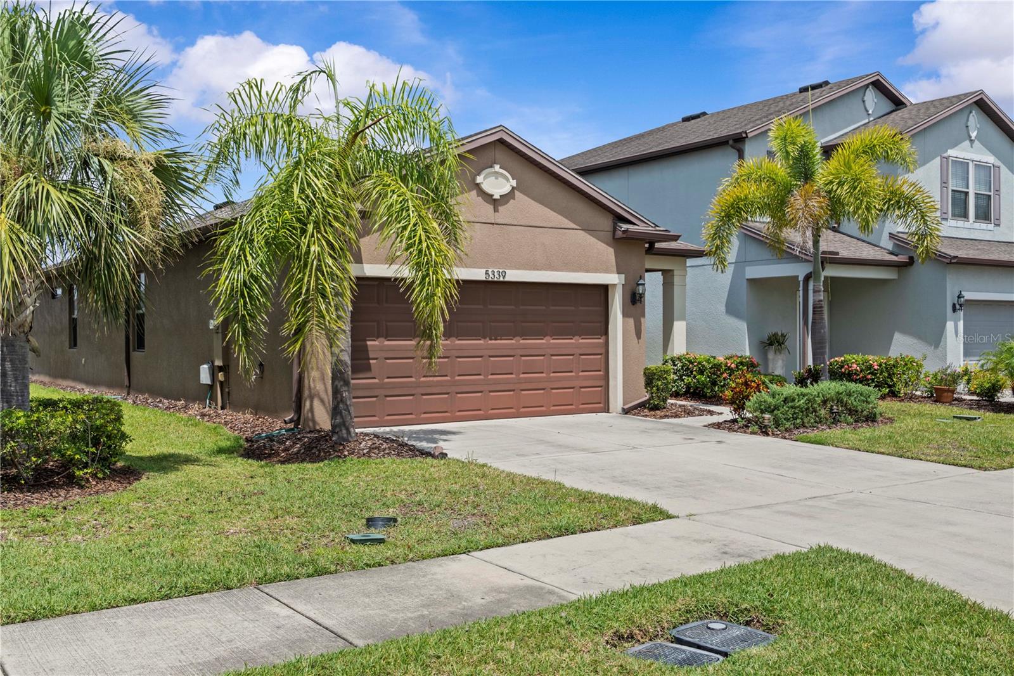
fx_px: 957
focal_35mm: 34
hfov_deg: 55.8
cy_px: 338
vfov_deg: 38.9
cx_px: 507
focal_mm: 34
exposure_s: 1/200
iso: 250
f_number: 8
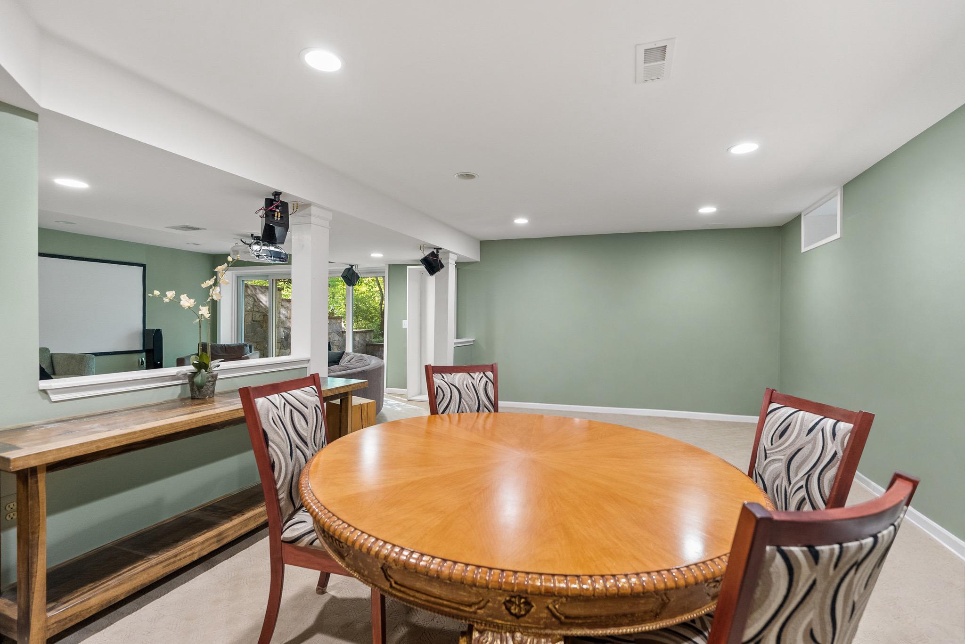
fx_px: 429
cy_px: 322
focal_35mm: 16
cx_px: 482
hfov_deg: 96.7
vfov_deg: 73.8
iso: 1600
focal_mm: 16
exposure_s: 1/25
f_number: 4
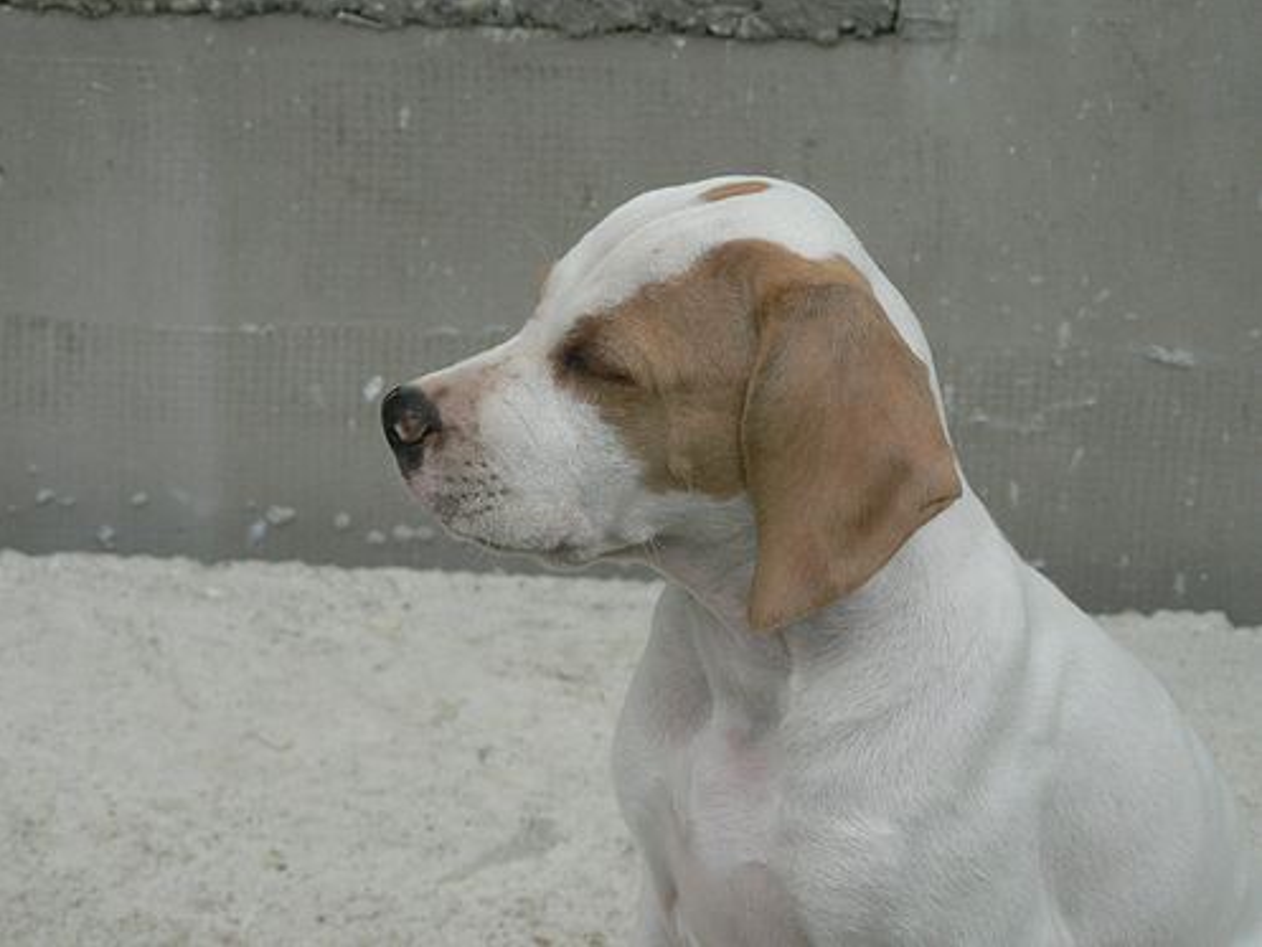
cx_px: 630
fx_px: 5543
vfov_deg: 9.8
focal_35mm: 152
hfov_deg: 13.0
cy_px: 474
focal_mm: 25.1
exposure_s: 1/400
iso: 80
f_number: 3.3
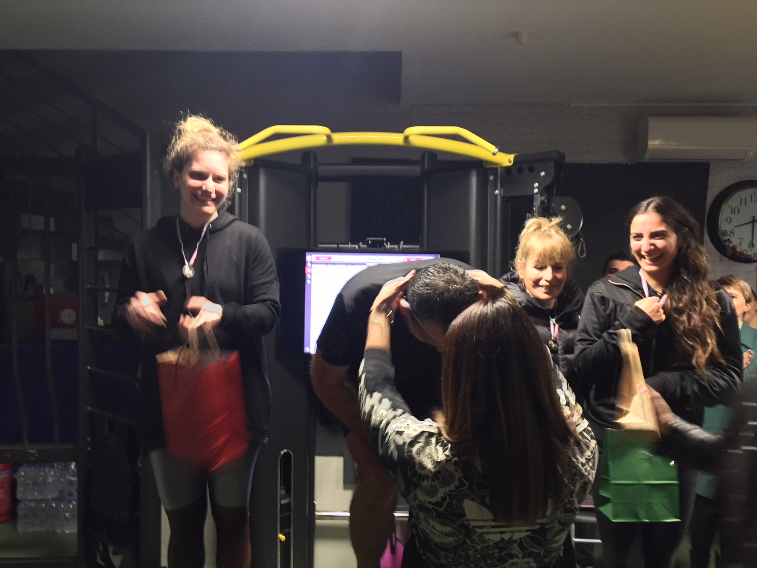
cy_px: 284
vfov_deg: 48.2
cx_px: 378
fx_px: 634
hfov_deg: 61.7
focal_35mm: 29
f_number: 2.2
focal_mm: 4.15
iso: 250
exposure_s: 1/17
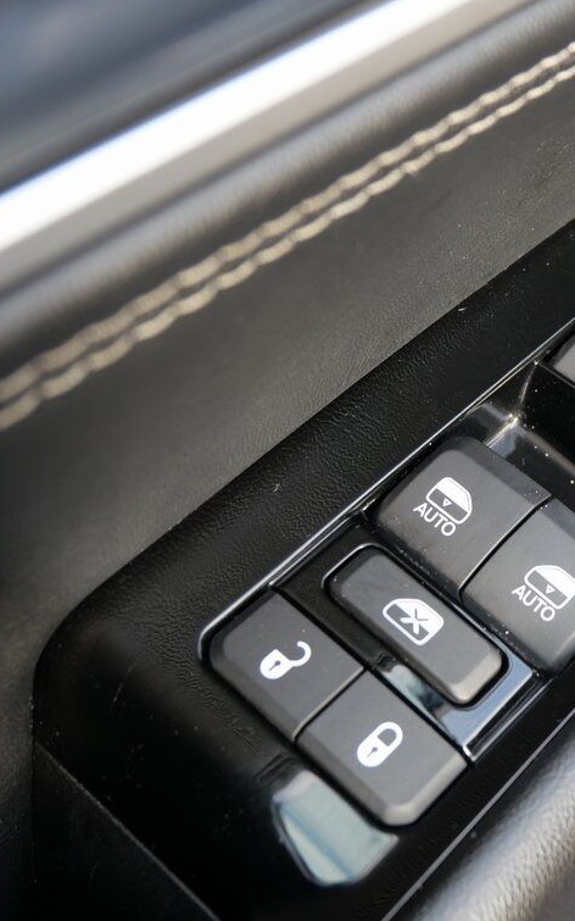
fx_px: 1153
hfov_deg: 26.3
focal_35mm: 46
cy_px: 455
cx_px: 593
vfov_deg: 43.5
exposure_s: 1/60
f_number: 4
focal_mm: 16
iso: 320
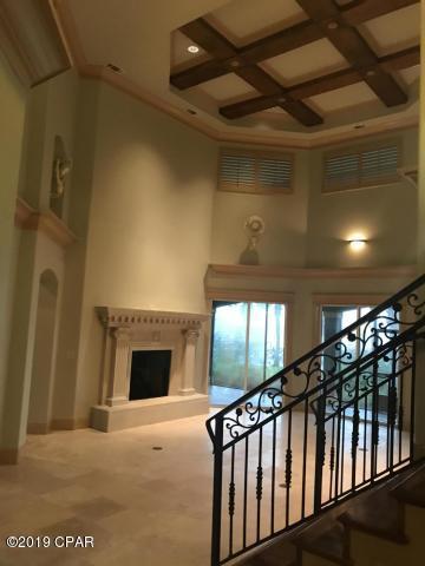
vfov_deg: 63.4
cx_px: 212
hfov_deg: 49.7
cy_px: 283
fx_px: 458
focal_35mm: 28
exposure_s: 1/15
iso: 80
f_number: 1.8
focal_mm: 3.99
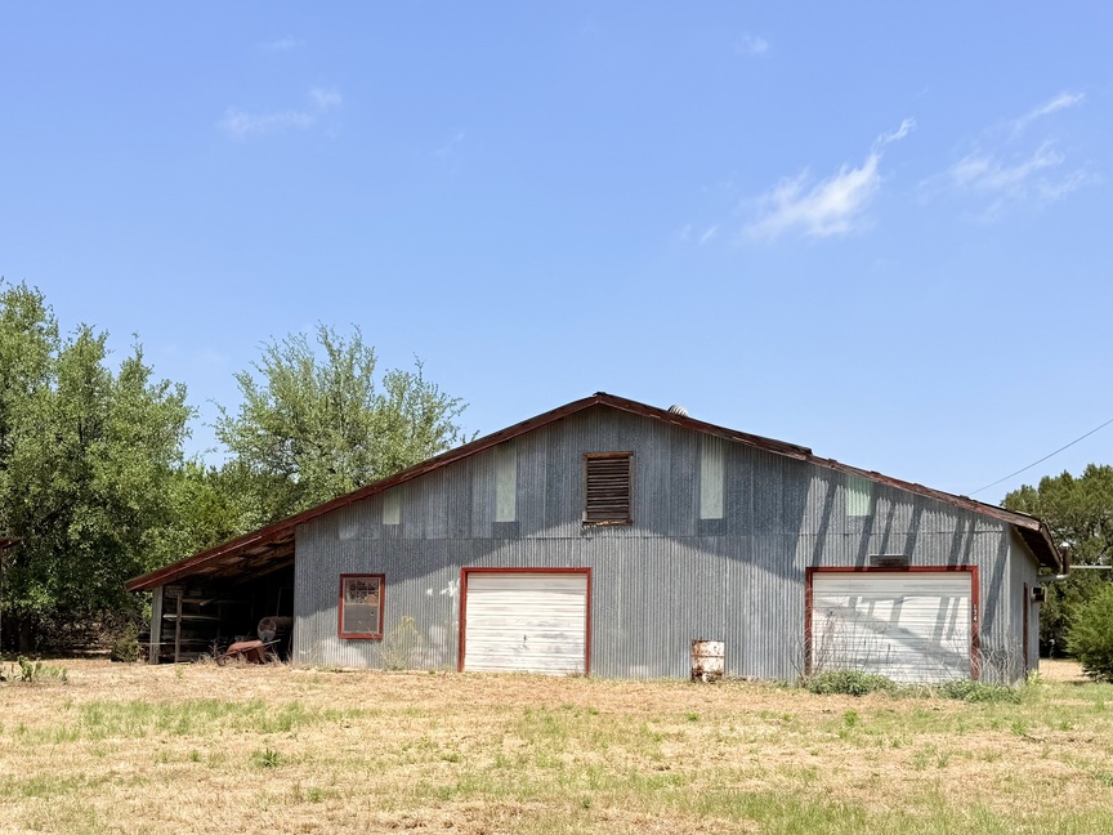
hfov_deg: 46.7
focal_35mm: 40
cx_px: 497
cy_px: 546
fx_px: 1286
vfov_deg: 35.7
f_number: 1.78
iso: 80
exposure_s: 1/5319
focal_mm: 6.76
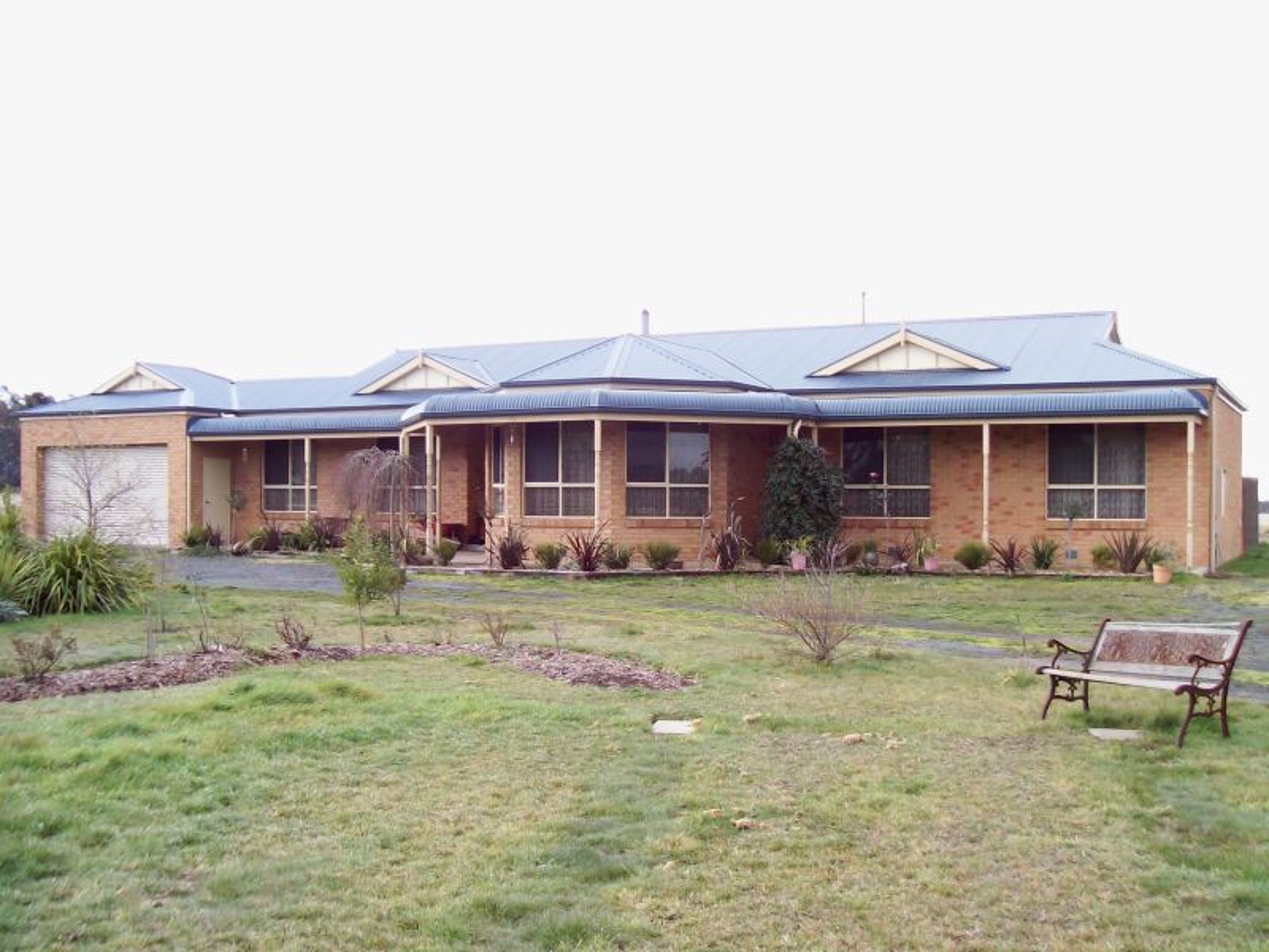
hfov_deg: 51.4
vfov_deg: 39.7
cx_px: 634
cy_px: 476
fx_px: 1320
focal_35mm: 36
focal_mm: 6
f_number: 2.7
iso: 80
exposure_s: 1/180
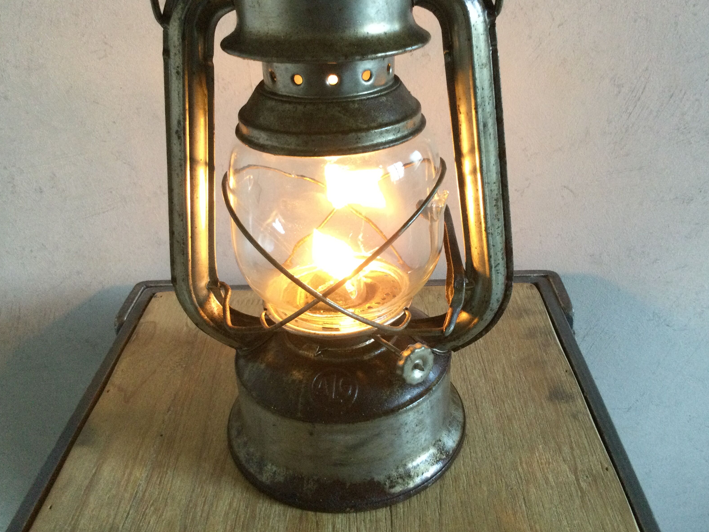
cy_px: 260
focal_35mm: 32
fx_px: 655
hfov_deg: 56.8
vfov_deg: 44.2
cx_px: 356
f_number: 2.4
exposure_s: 1/33
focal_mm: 3.3
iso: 160
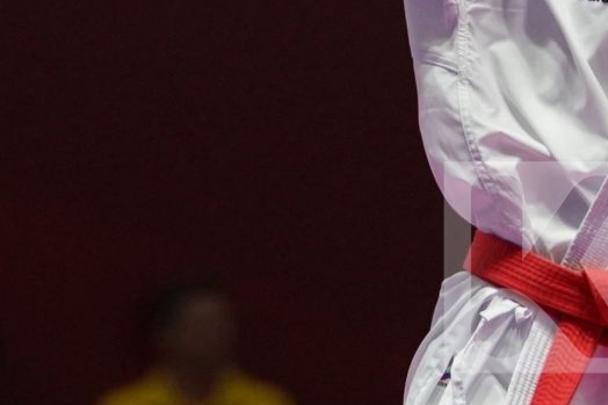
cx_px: 552
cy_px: -145
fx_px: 15194
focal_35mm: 900
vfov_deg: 1.5
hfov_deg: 2.3
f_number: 4
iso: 3200
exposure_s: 1/1000
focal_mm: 175
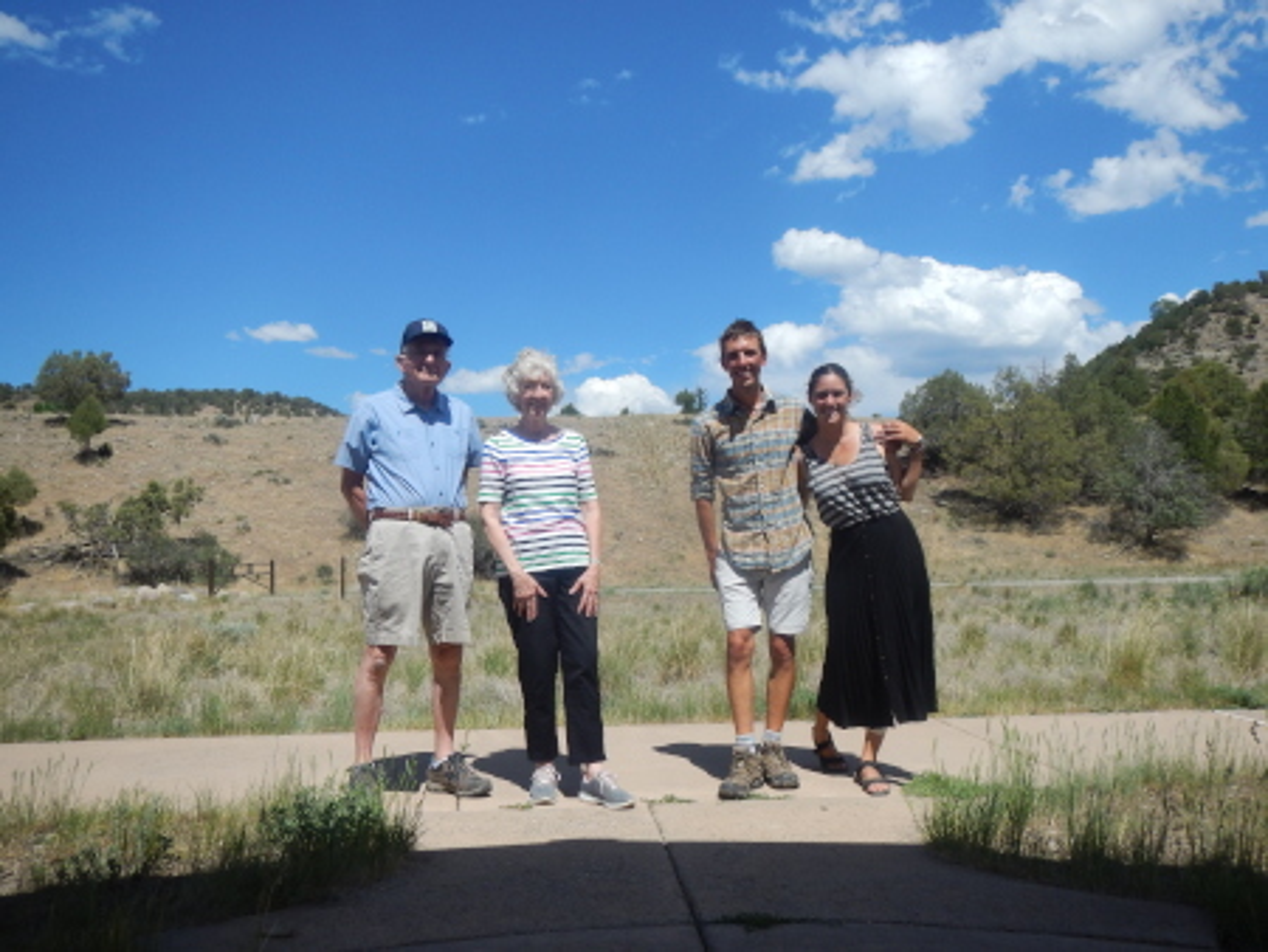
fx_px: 1026
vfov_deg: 49.8
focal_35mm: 28
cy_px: 476
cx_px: 634
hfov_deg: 63.4
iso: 125
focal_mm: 5
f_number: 3.9
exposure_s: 1/1500
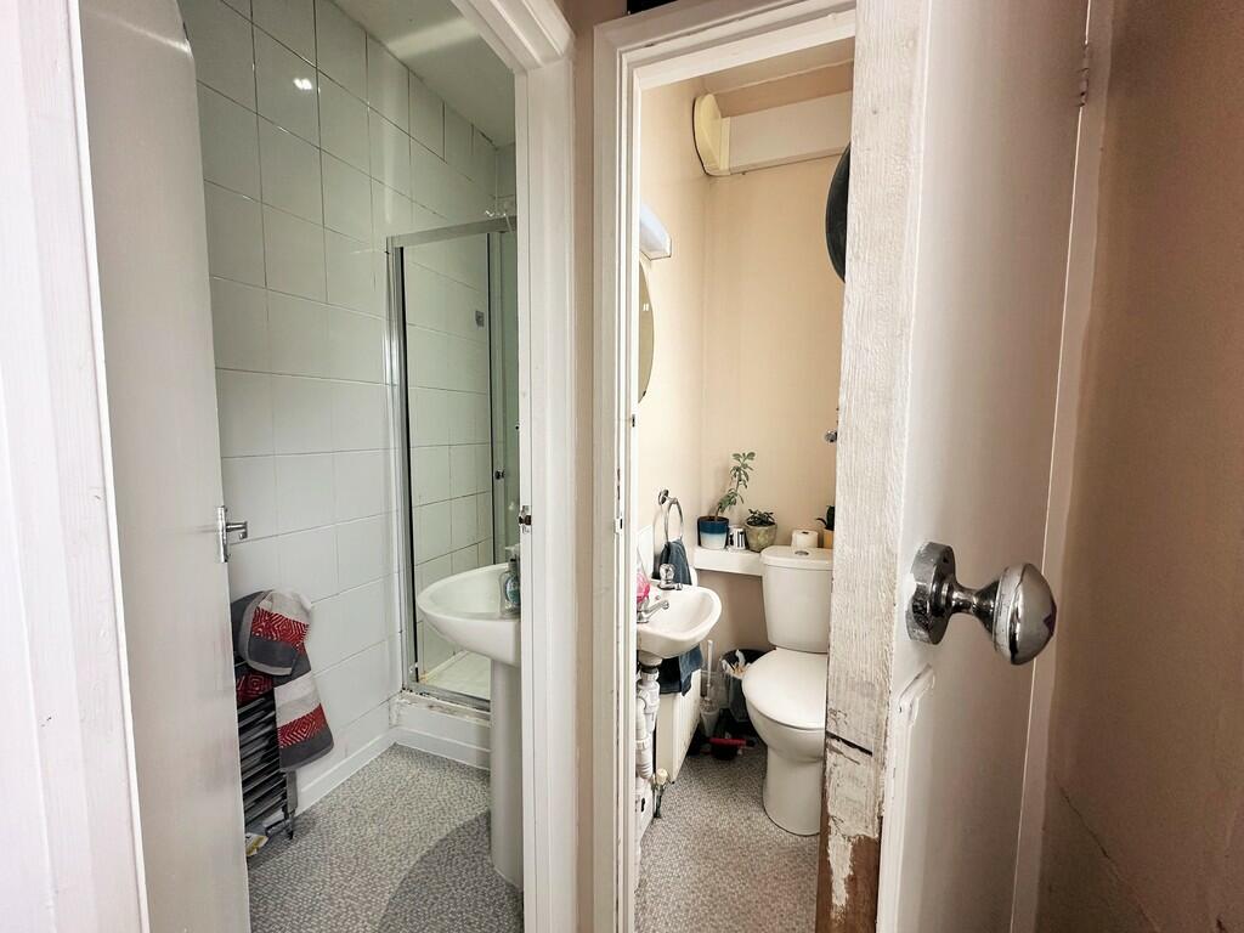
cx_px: 622
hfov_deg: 102.1
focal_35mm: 14
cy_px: 466
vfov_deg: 85.7
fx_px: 503
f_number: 2.2
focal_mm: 2.22
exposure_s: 1/100
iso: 160
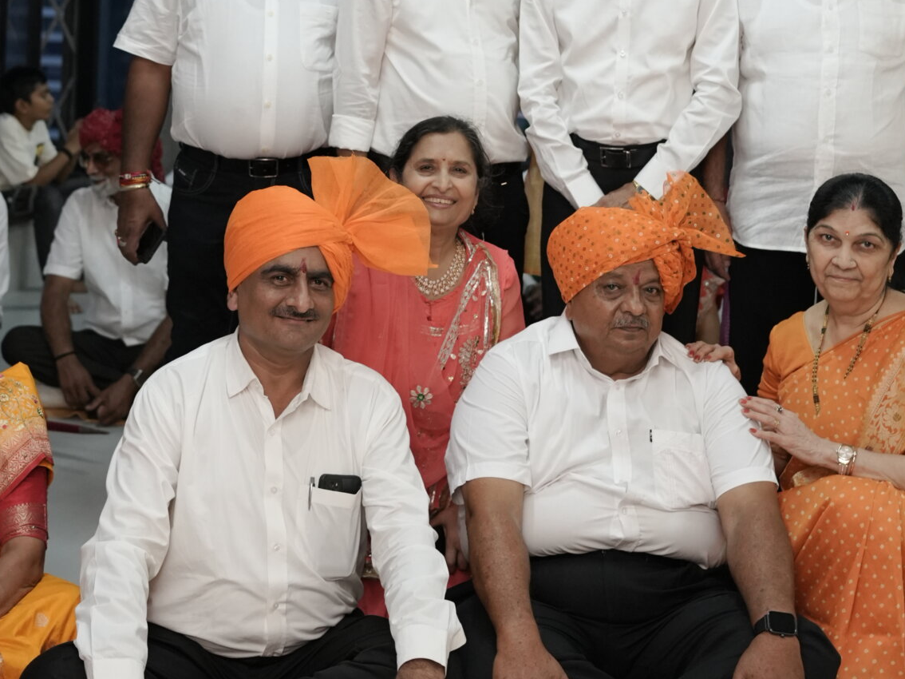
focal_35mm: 76
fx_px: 1987
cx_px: 419
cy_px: -10
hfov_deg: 25.7
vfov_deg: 18.8
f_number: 2.5
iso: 2000
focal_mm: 35
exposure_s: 1/200
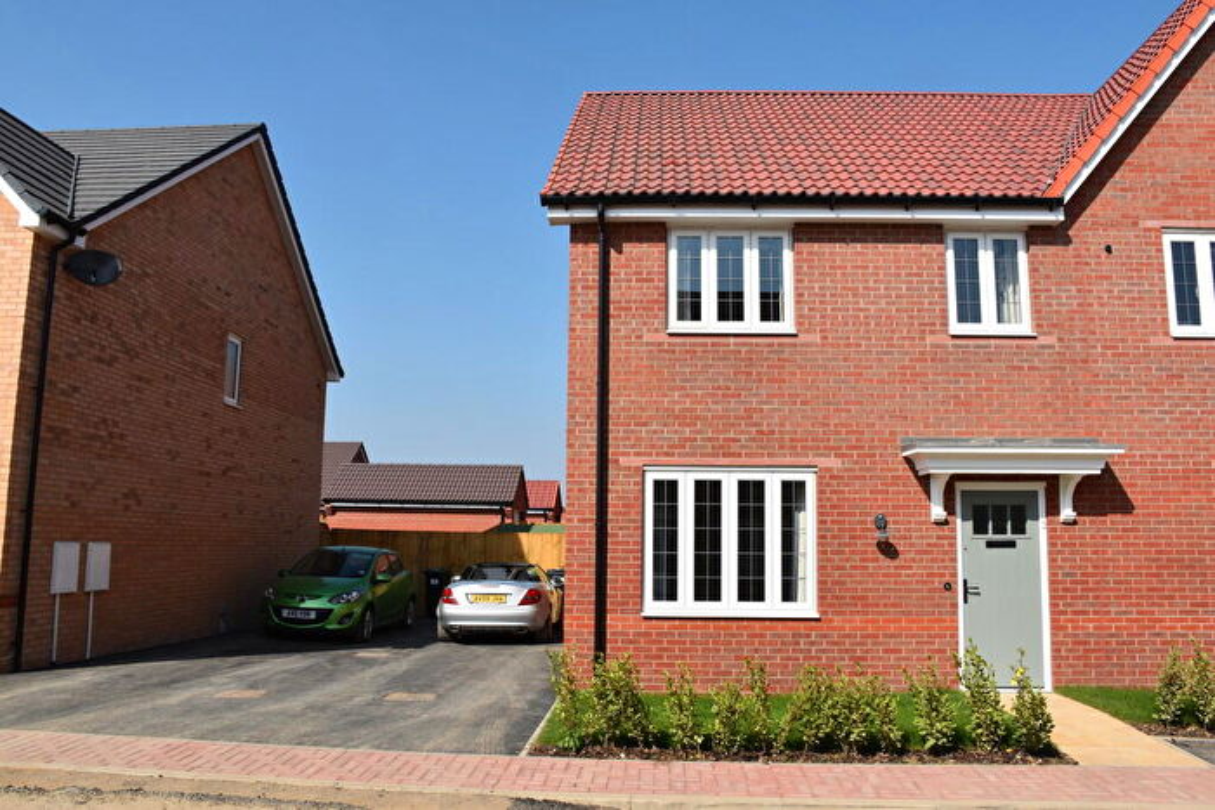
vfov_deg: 47.9
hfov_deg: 67.4
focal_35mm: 27
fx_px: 911
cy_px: 405
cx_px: 608
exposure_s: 1/400
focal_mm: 18
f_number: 10
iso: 200
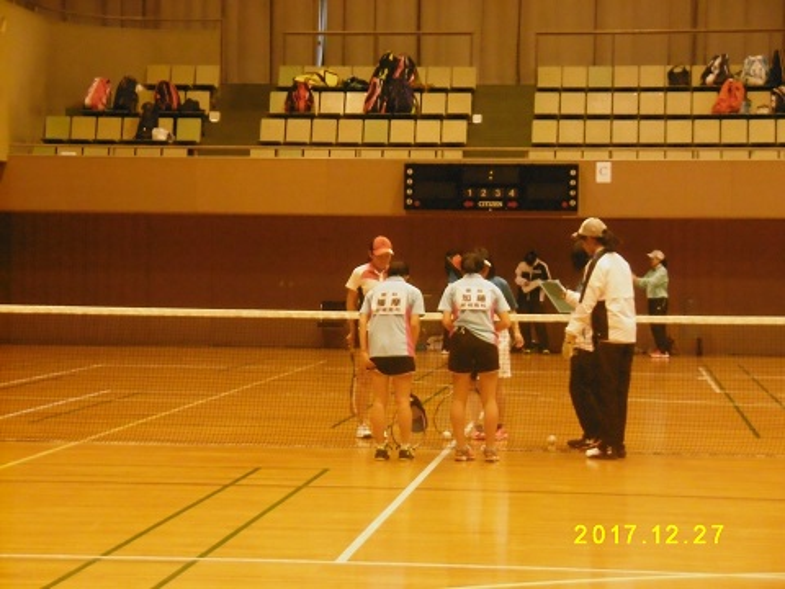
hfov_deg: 18.9
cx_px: 392
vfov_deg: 14.2
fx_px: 2358
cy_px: 294
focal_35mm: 104
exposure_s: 1/60
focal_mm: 18.6
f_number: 4.8
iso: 1600
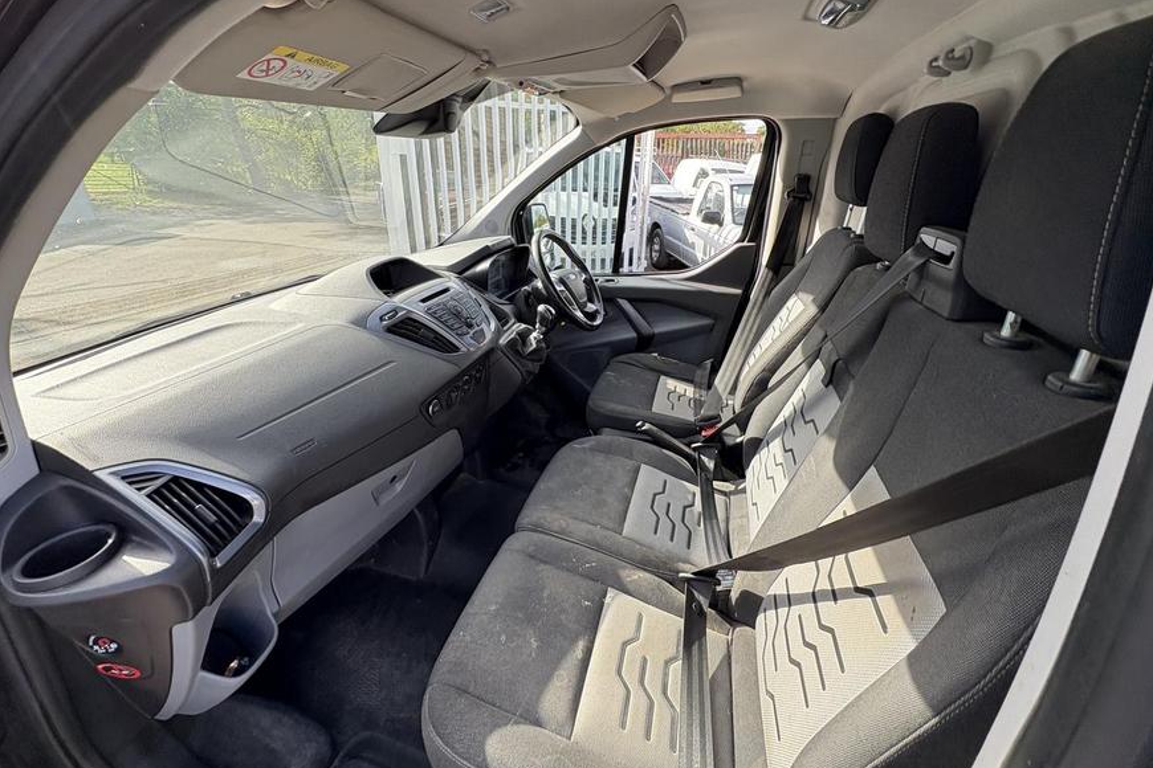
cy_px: 352
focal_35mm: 15
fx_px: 480
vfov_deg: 77.2
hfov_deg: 100.4
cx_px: 571
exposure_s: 1/197
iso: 50
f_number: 2.2
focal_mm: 2.22
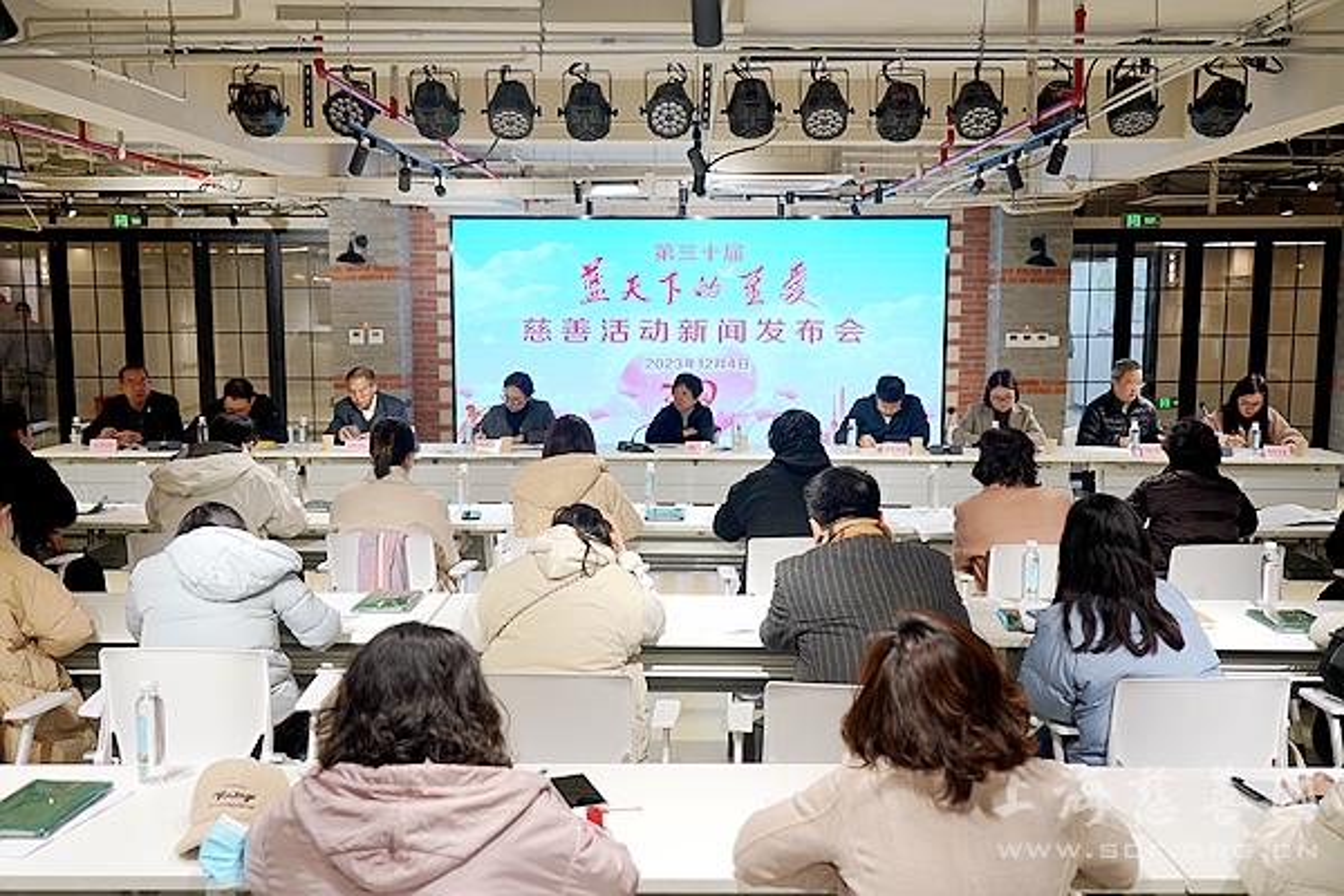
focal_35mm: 32
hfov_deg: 58.7
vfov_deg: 41.1
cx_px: 672
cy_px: 448
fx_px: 1195
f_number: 4
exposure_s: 1/40
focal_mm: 32
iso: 200
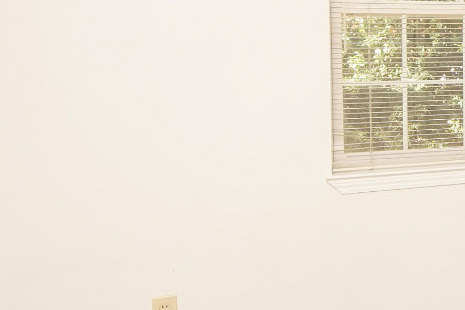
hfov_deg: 28.9
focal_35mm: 61
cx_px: 545
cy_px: 99
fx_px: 788
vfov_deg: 22.2
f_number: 4.5
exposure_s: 1/60
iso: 500
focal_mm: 12
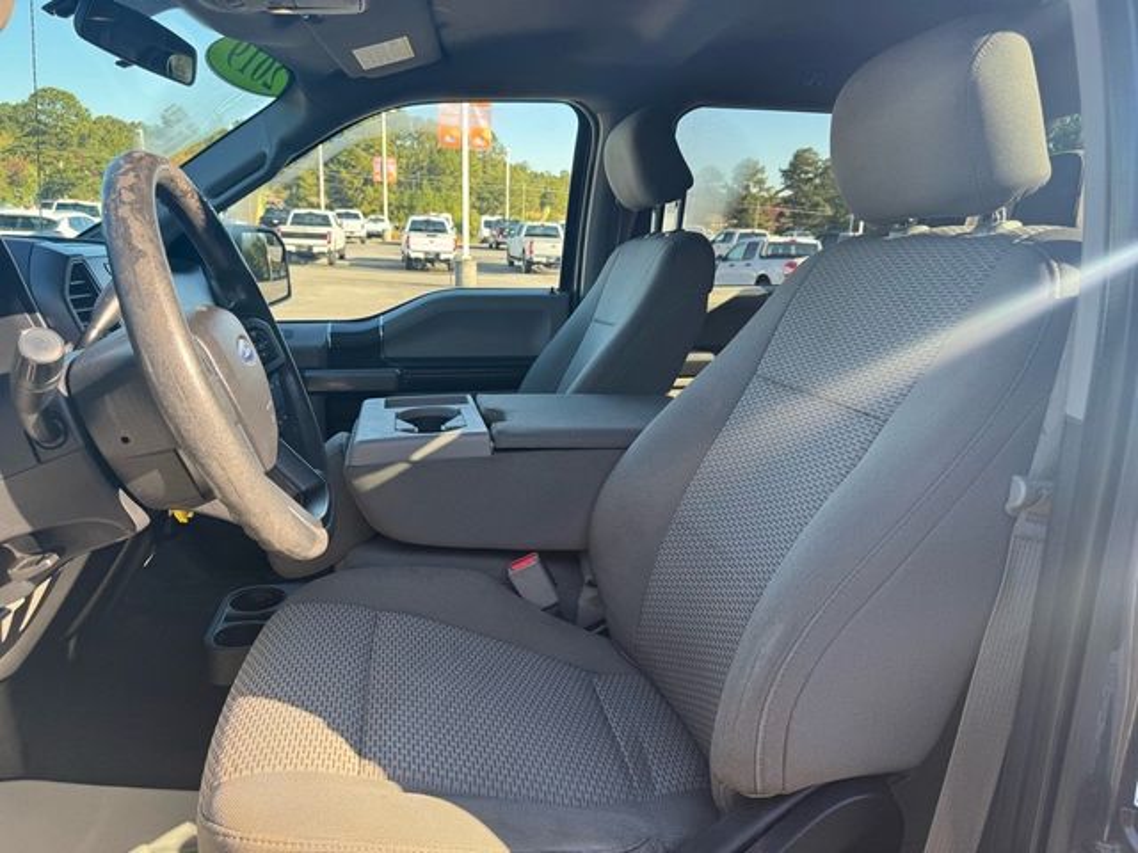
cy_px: 426
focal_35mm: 24
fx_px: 789
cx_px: 569
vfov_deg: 56.8
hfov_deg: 71.6
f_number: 1.78
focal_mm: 6.76
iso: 80
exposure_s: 1/305
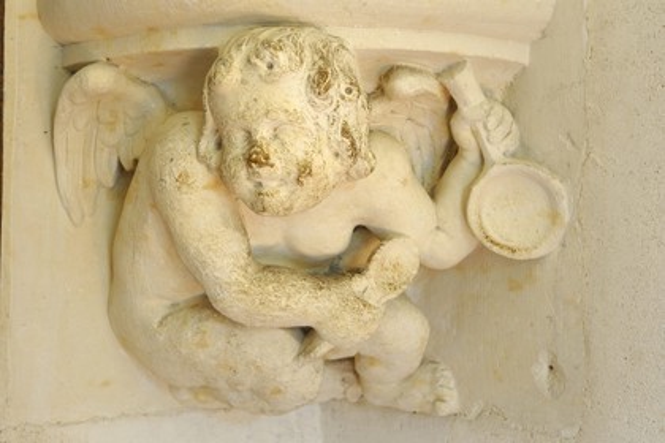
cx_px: 332
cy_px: 222
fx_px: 1293
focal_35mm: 70
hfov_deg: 28.8
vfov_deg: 19.5
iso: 200
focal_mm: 70
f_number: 13
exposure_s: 1.3
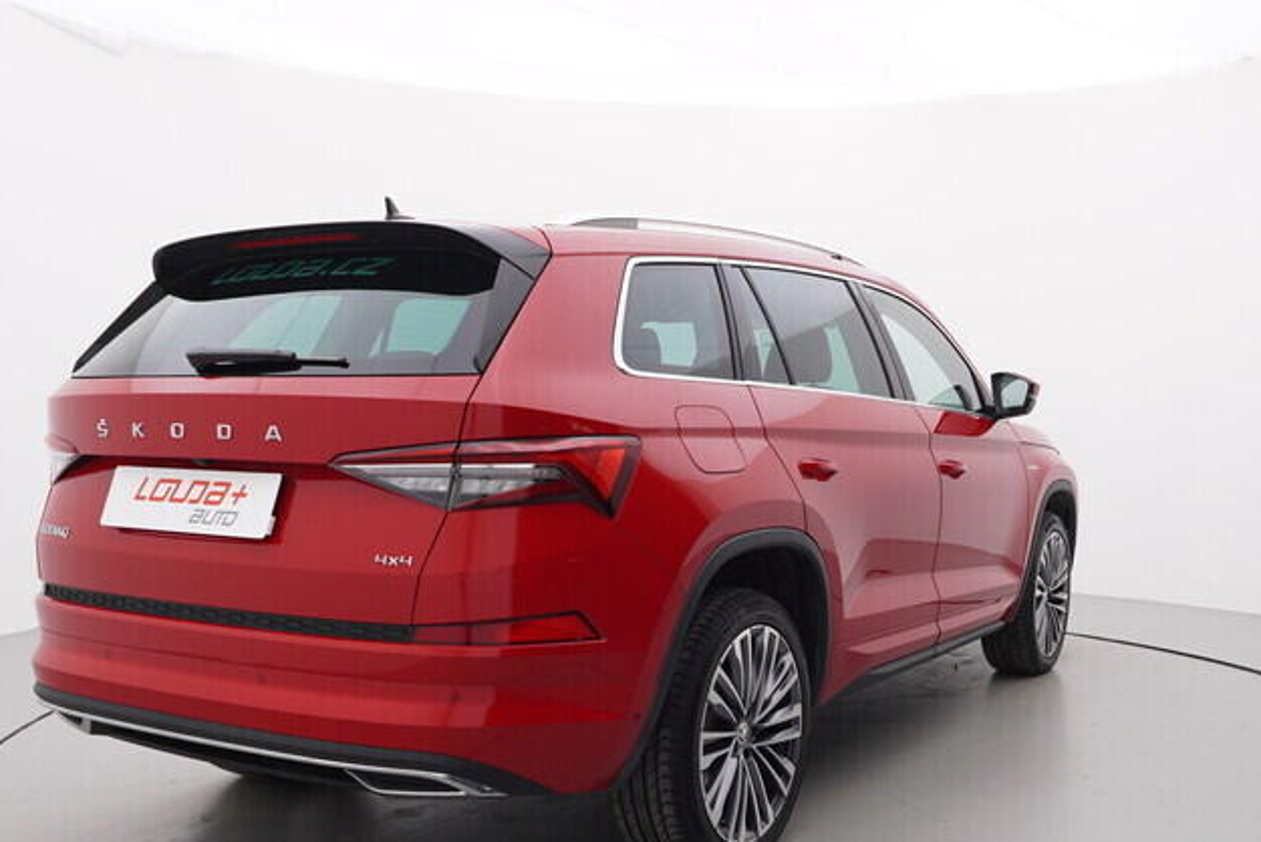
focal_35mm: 37
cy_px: 574
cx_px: 705
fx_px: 1290
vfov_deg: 35.7
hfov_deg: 52.0
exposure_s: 1/80
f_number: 5
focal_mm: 15
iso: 200
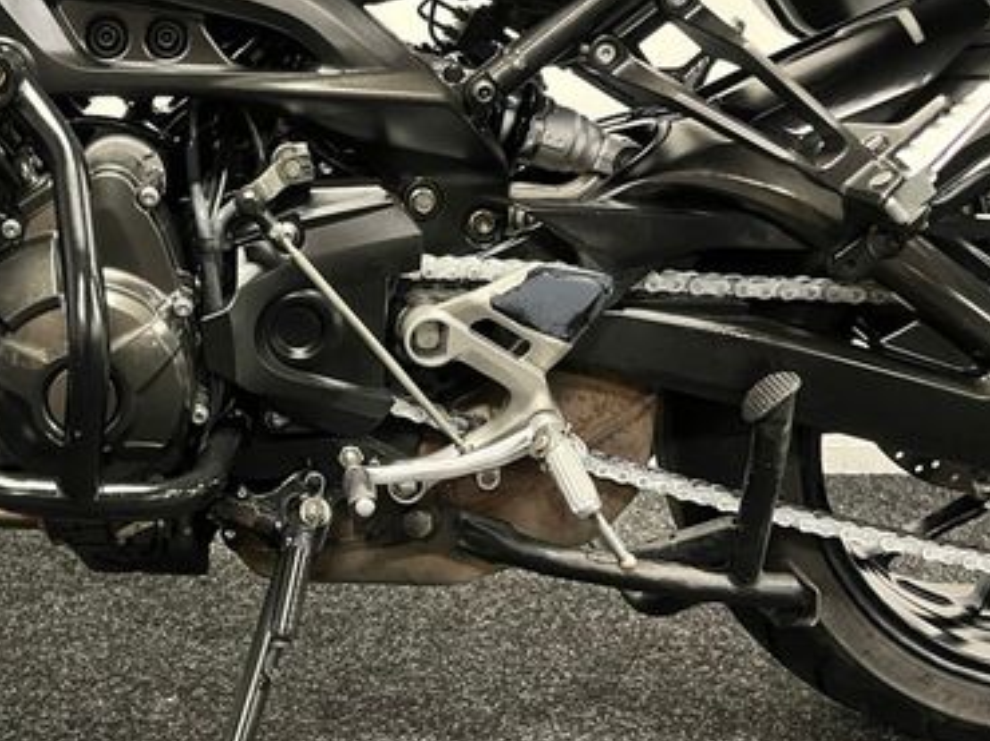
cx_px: 193
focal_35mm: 45
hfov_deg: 40.3
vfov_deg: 32.0
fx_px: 1286
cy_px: 284
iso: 640
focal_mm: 5.1
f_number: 1.6
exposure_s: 1/33
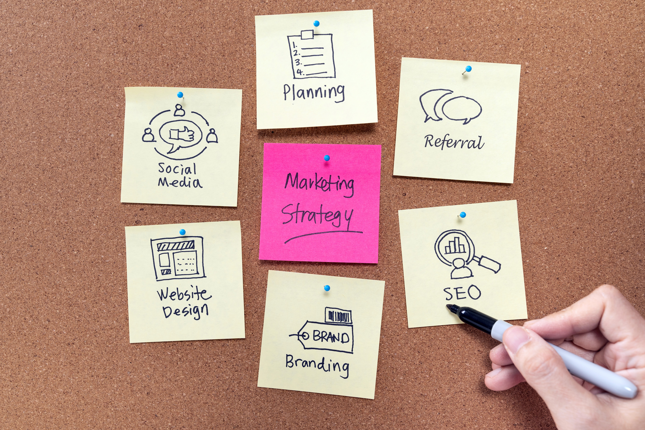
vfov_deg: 33.4
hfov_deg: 48.5
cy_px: 215
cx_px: 322
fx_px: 717
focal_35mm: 40
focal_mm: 40
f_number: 5.6
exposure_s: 1/25
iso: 250
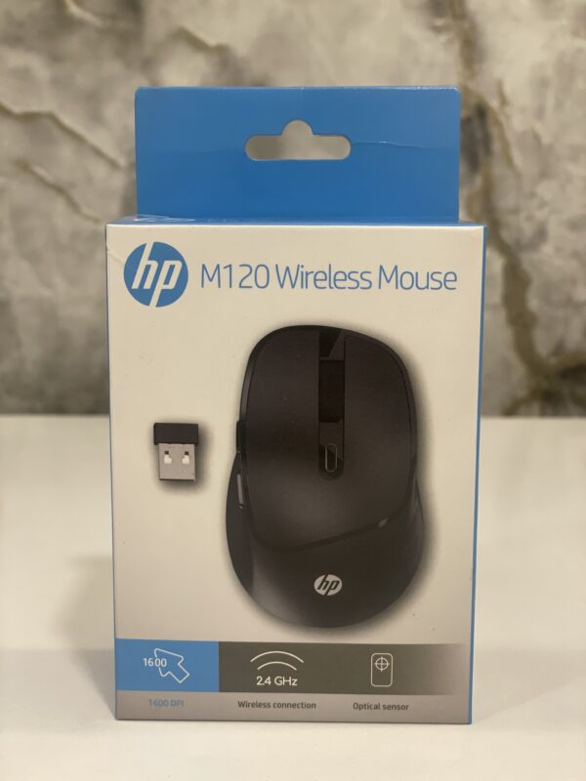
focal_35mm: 52
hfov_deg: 28.0
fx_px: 1174
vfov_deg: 36.8
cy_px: 390
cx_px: 293
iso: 160
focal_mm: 6
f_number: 2
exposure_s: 1/100
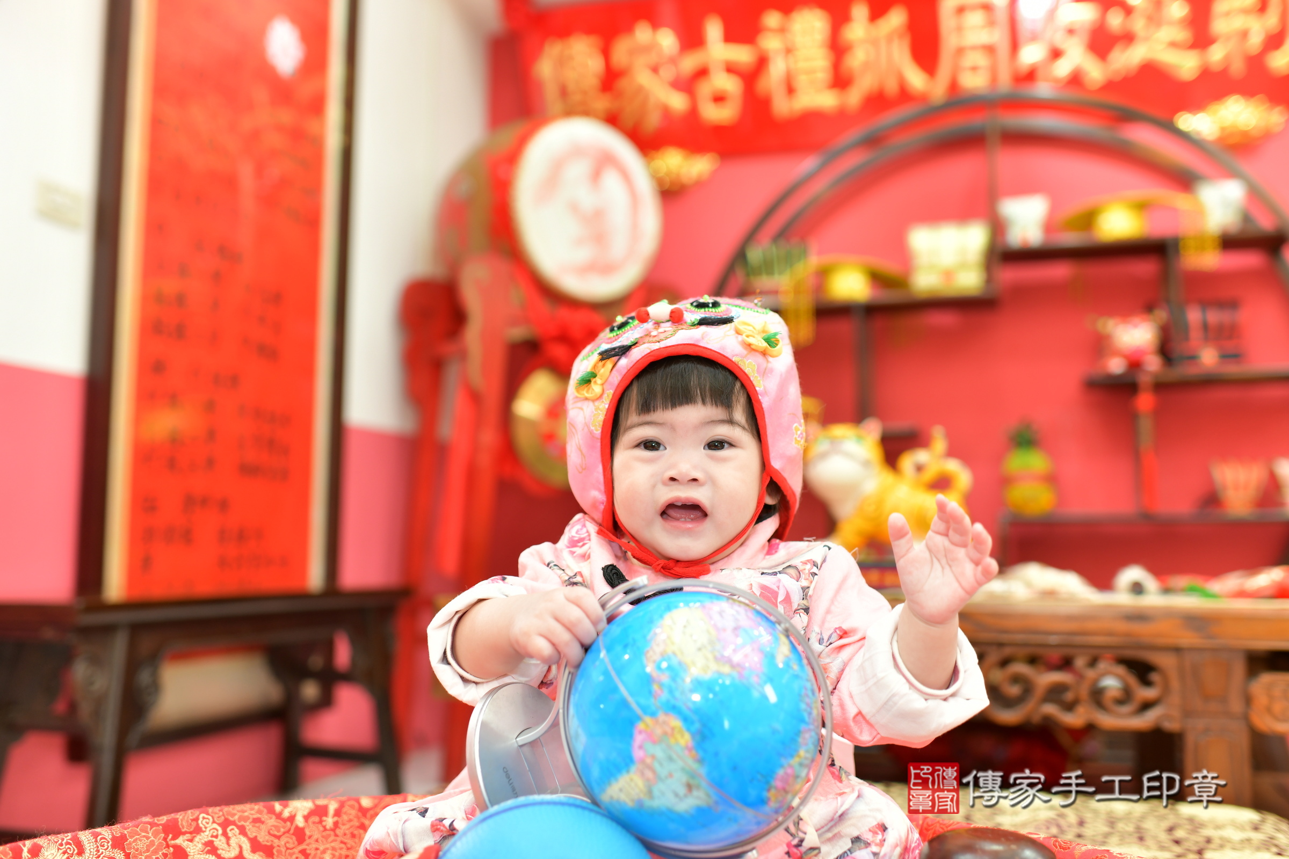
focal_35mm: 35
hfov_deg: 54.4
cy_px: 430
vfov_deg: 37.9
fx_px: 1253
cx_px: 644
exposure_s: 1/200
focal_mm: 35
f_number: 2.8
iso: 320
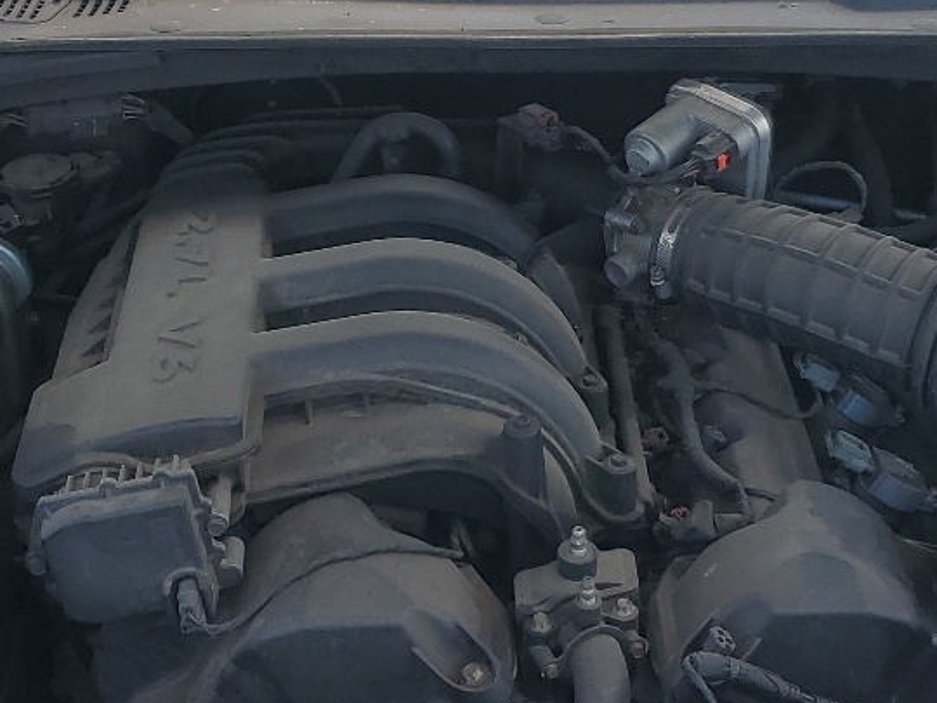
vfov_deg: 19.1
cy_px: 281
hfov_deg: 25.3
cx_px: 583
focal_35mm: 77
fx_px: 2084
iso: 50
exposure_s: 1/1250
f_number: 1.5
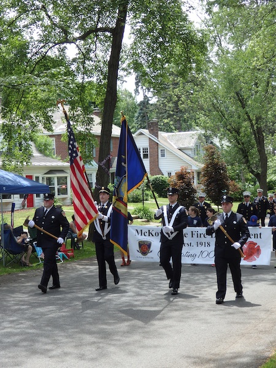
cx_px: 138
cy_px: 184
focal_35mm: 60
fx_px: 638
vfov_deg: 32.2
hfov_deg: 24.4
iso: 125
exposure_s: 1/320
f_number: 4.2
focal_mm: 10.8
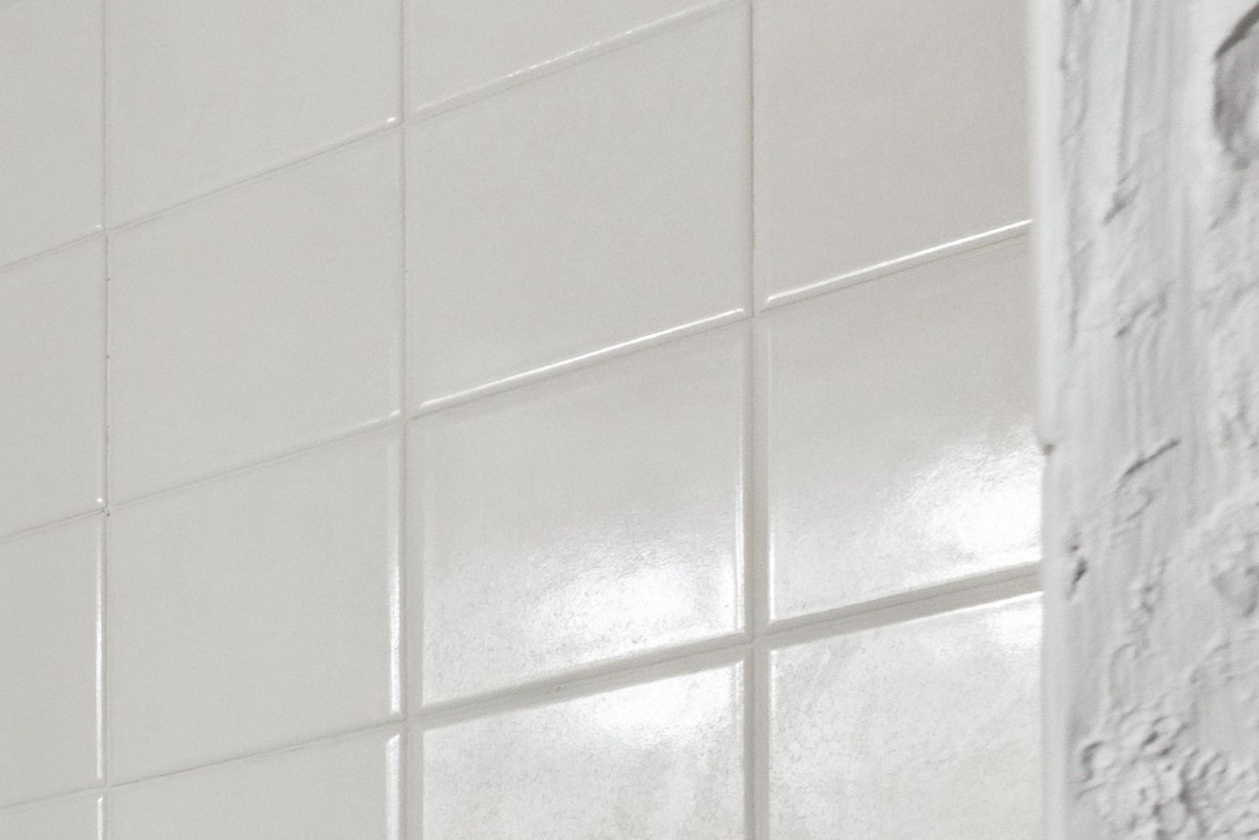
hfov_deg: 12.4
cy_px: 1741
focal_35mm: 103
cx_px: -2202
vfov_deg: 11.8
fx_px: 3594
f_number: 11
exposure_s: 1/8
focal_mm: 18.5
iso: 400
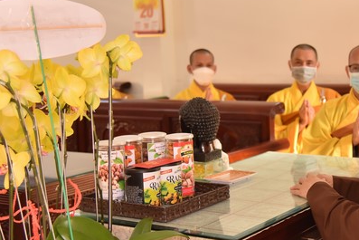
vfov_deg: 18.9
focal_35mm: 72
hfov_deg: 27.8
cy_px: 110
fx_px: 718
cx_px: 249
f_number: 4
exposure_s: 1/160
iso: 1600
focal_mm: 44
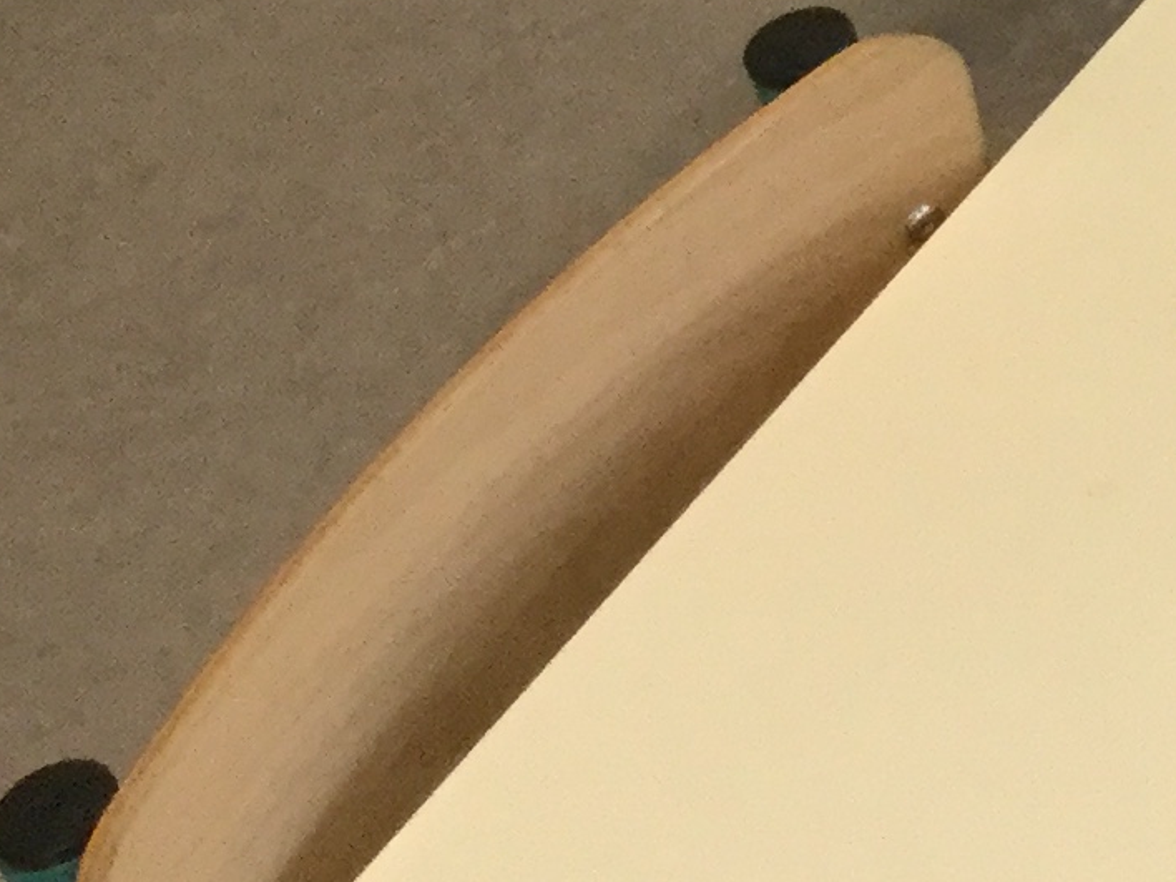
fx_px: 4858
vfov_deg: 9.7
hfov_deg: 12.0
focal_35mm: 143
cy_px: -806
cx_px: 2475
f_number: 2.4
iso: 160
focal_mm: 3.3
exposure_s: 1/33
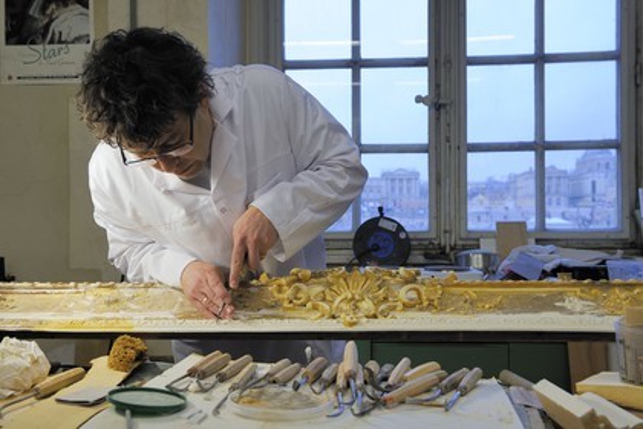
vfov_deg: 37.9
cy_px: 214
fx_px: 625
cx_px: 322
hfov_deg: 54.4
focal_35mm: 35
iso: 400
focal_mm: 35
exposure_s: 1/100
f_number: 7.1
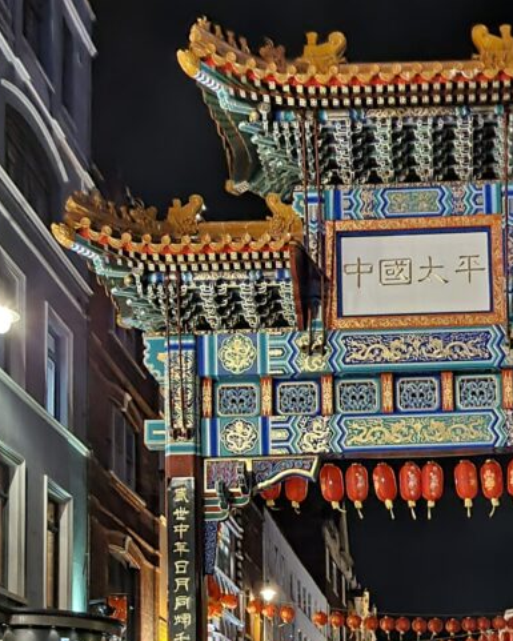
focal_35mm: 54
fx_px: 1025
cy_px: 681
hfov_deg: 27.4
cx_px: 430
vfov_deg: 31.4
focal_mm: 5.4
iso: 800
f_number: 1.8
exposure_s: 1/17
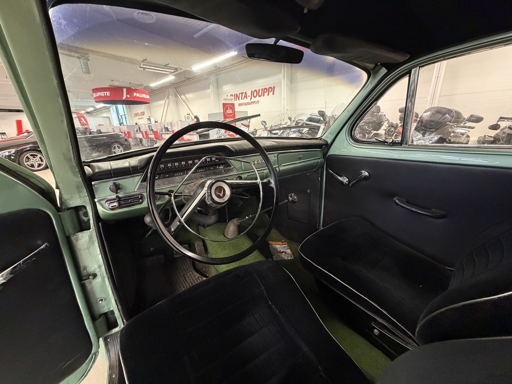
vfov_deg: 85.7
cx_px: 256
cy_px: 192
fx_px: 207
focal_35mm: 14
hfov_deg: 102.1
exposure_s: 1/50
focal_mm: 2.22
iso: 800
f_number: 2.2
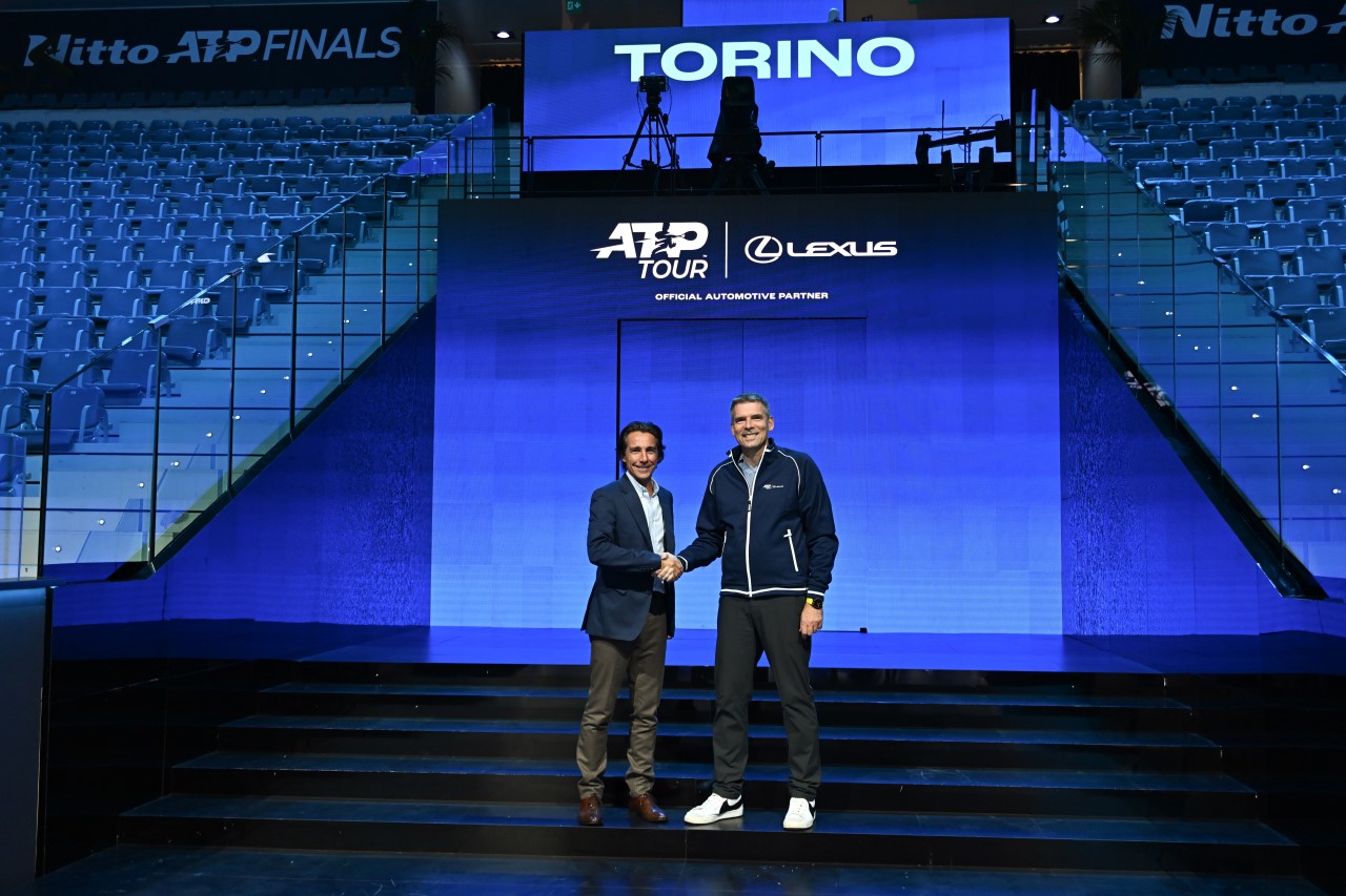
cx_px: 673
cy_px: 448
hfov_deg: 55.1
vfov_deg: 38.4
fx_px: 1290
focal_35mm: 34
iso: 1250
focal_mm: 34.5
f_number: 4
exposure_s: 1/125
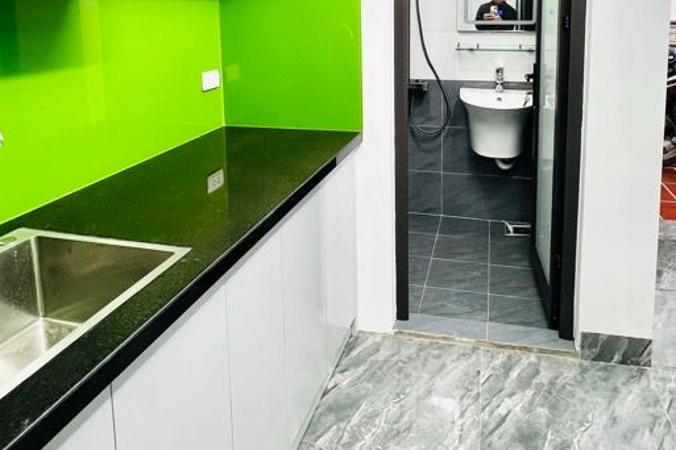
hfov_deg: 67.3
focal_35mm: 27
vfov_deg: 44.9
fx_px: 507
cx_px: 360
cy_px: 72
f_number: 1.8
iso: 100
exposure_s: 1/100
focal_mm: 1.57
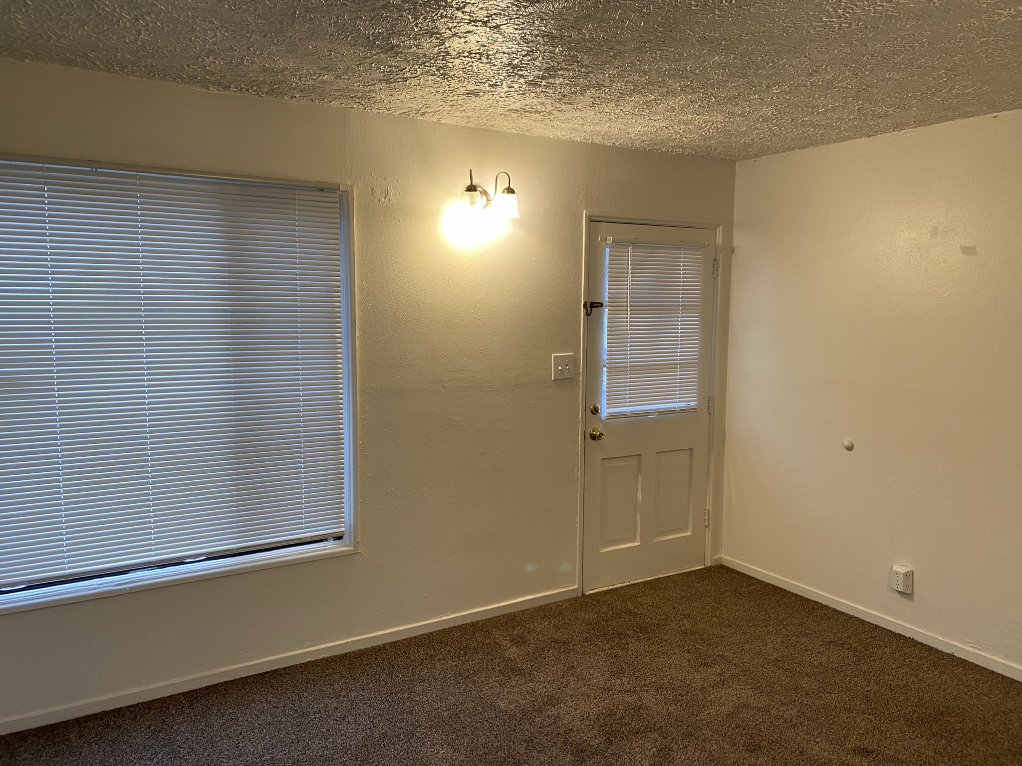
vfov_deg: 53.1
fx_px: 768
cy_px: 383
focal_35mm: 26
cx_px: 511
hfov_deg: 67.3
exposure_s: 1/60
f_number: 1.8
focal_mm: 4.25
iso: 100
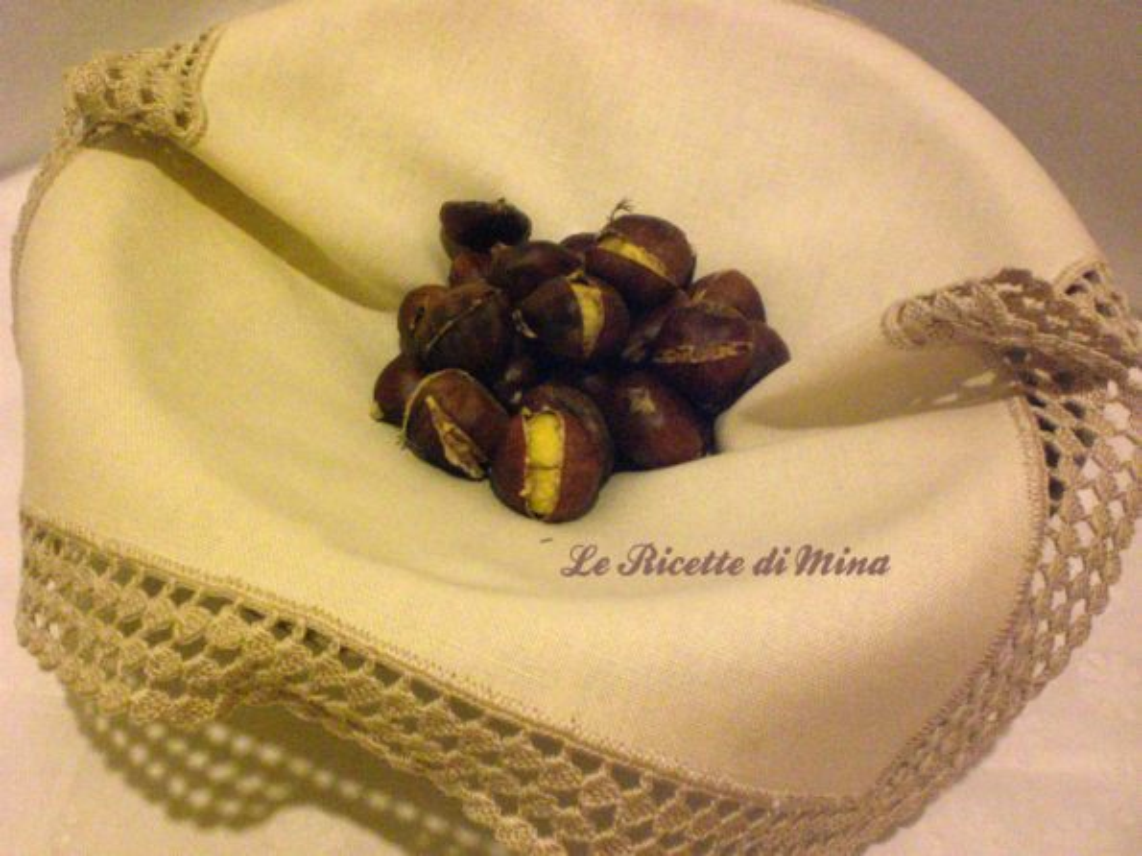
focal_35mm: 38
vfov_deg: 37.7
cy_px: 428
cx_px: 571
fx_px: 1253
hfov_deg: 49.0
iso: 800
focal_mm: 6.3
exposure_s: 1/60
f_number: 3.1
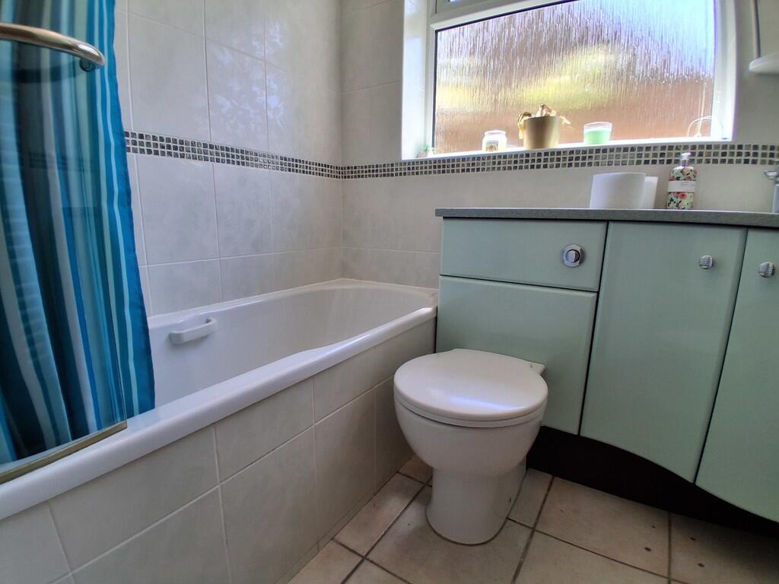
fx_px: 383
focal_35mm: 17
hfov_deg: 91.0
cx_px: 390
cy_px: 292
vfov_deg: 74.7
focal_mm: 1.4
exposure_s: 1/163
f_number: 2.2
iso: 50
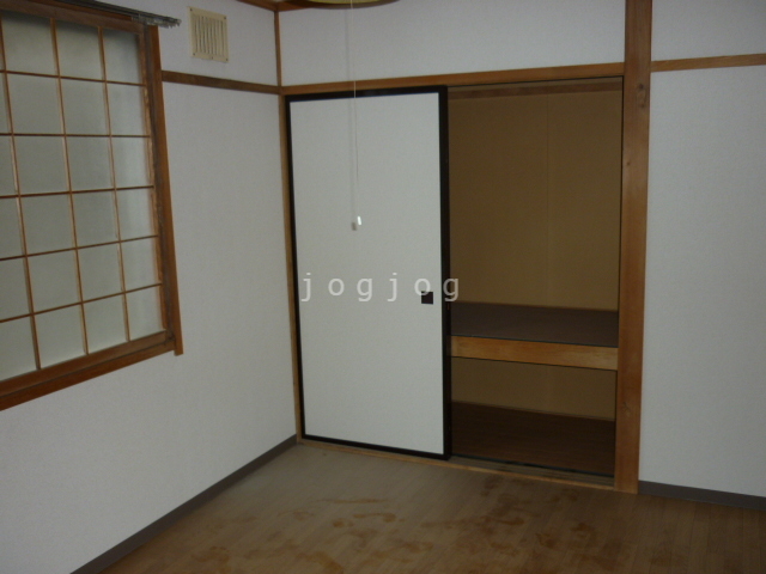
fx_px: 730
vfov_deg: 42.9
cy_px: 287
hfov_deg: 55.4
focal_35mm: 33
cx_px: 383
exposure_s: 1/30
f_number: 2.8
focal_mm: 5.5
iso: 125
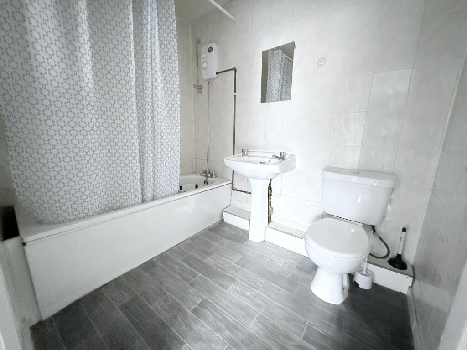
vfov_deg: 85.7
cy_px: 175
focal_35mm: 14
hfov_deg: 102.1
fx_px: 189
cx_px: 234
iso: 1600
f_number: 2.2
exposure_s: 1/38
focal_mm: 2.22
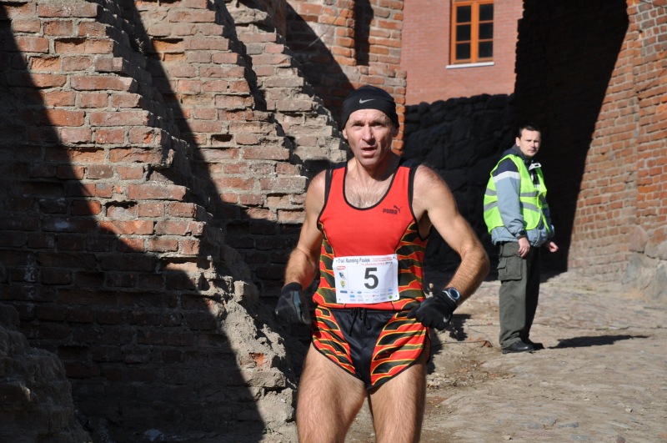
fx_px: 2359
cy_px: 222
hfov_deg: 16.1
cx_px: 334
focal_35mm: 128
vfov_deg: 10.7
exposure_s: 1/800
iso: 250
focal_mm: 85
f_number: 7.1
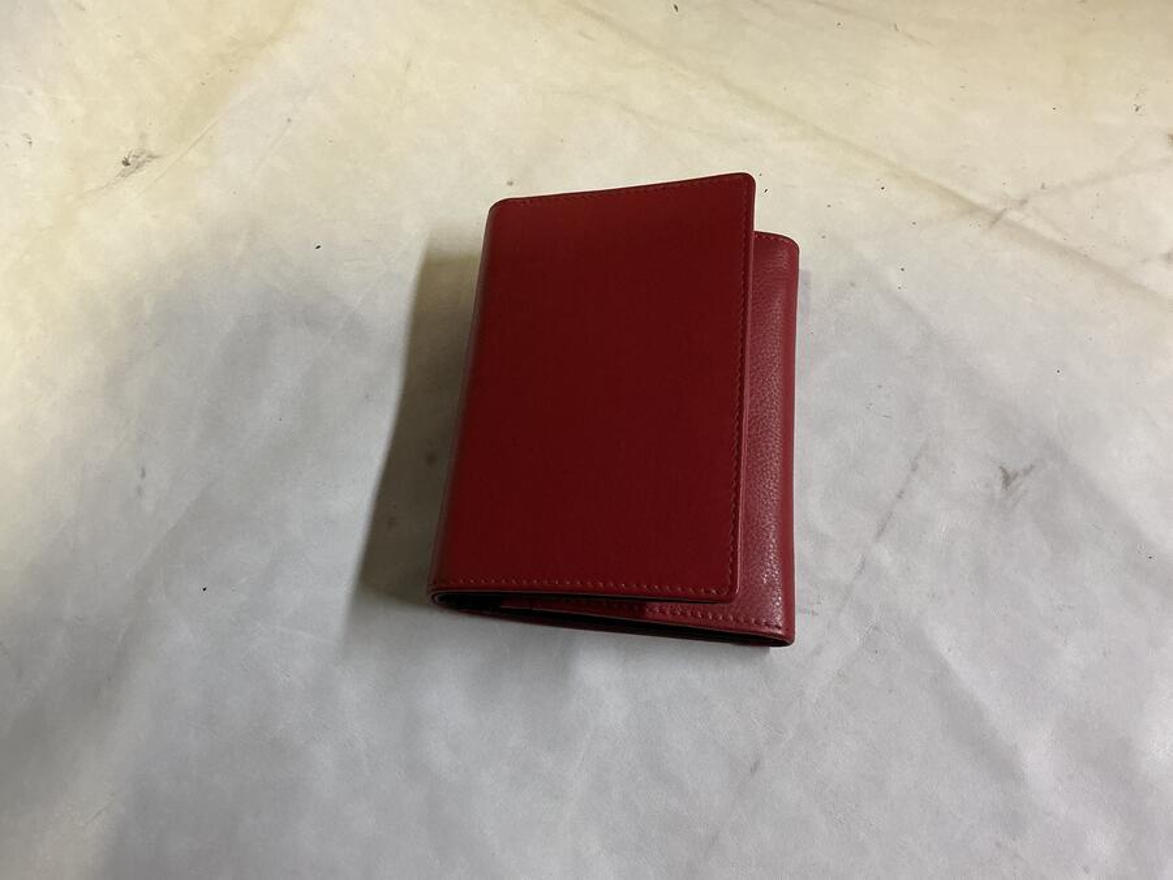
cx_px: 586
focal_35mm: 29
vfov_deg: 48.2
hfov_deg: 61.7
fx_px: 983
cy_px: 440
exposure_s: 1/50
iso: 125
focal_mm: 3
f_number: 1.8
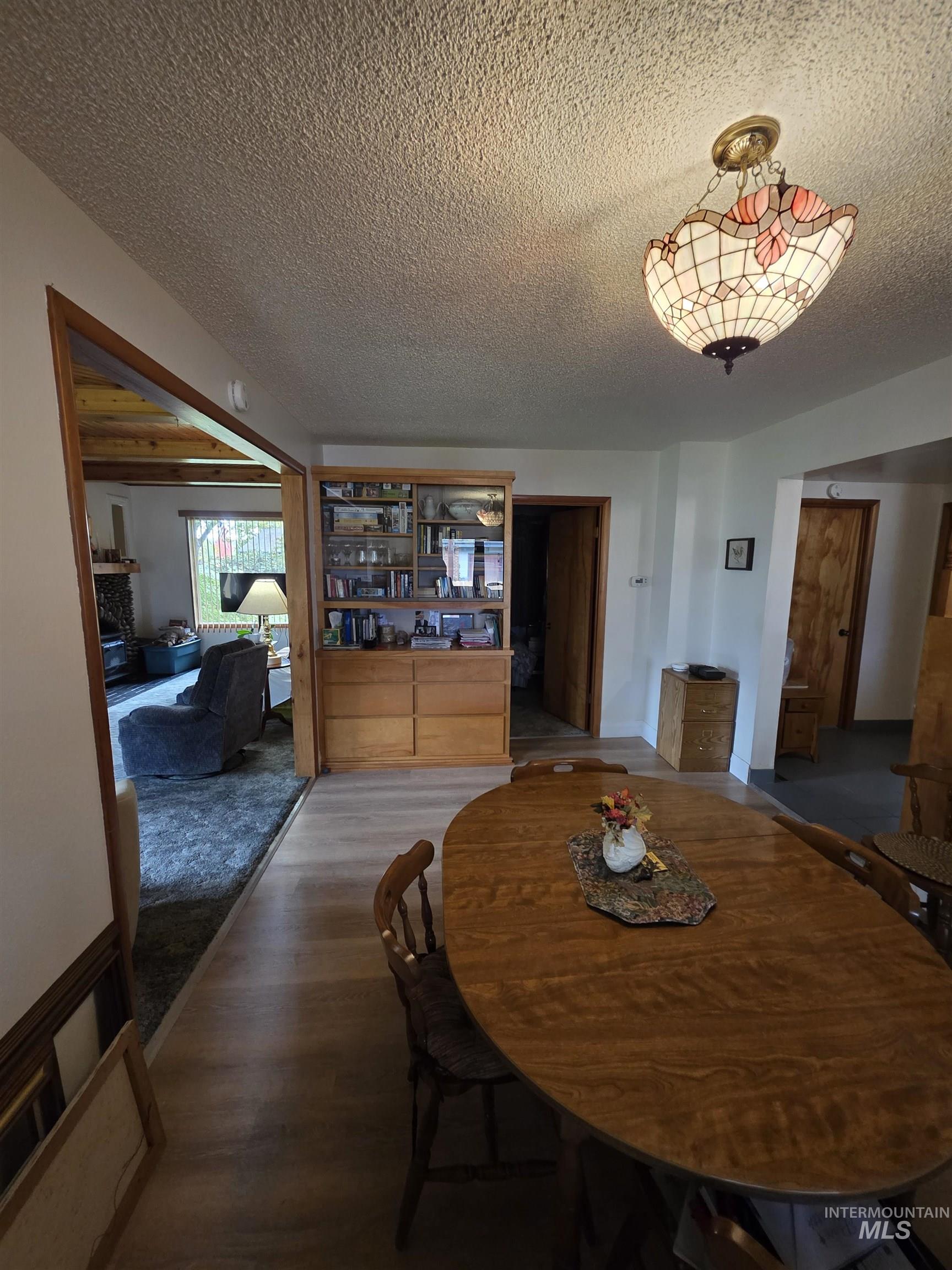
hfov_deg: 89.9
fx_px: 477
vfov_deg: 106.2
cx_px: 476
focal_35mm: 13
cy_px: 635
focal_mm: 2.2
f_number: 1.9
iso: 400
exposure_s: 1/60
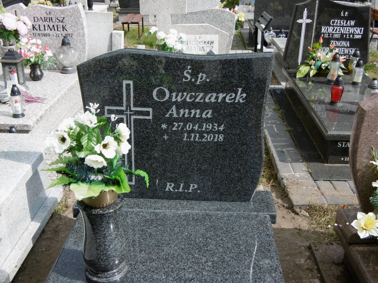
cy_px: 142
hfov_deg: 43.9
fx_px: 470
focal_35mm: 43
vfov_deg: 33.6
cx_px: 189
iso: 100
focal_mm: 7.7
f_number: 3.8
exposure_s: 1/500
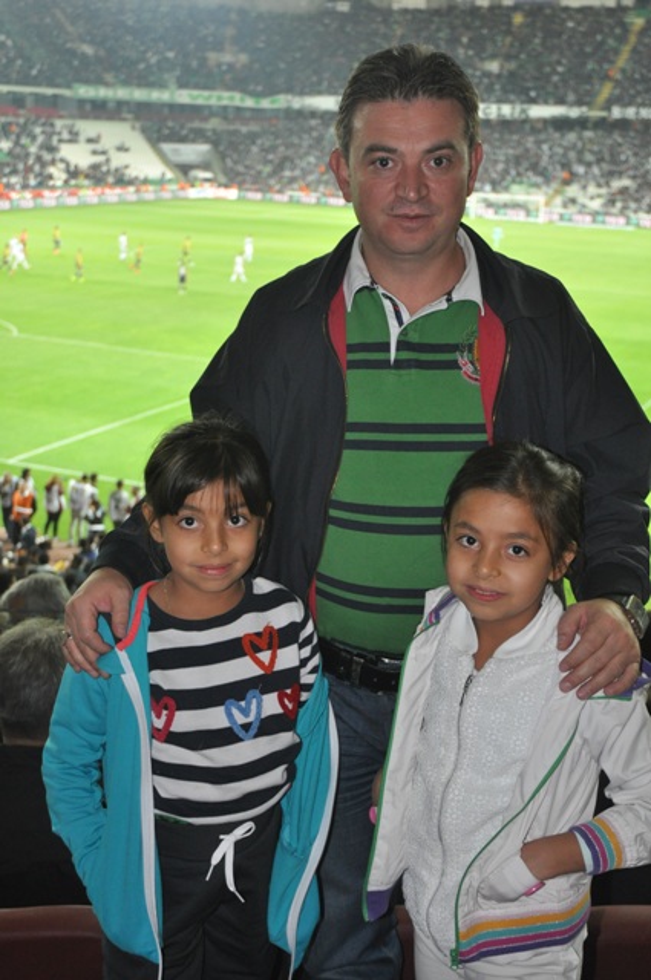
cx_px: 326
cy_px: 490
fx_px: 1387
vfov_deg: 38.9
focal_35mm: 51
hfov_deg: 26.4
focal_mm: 34
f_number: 4
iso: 800
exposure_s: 1/60
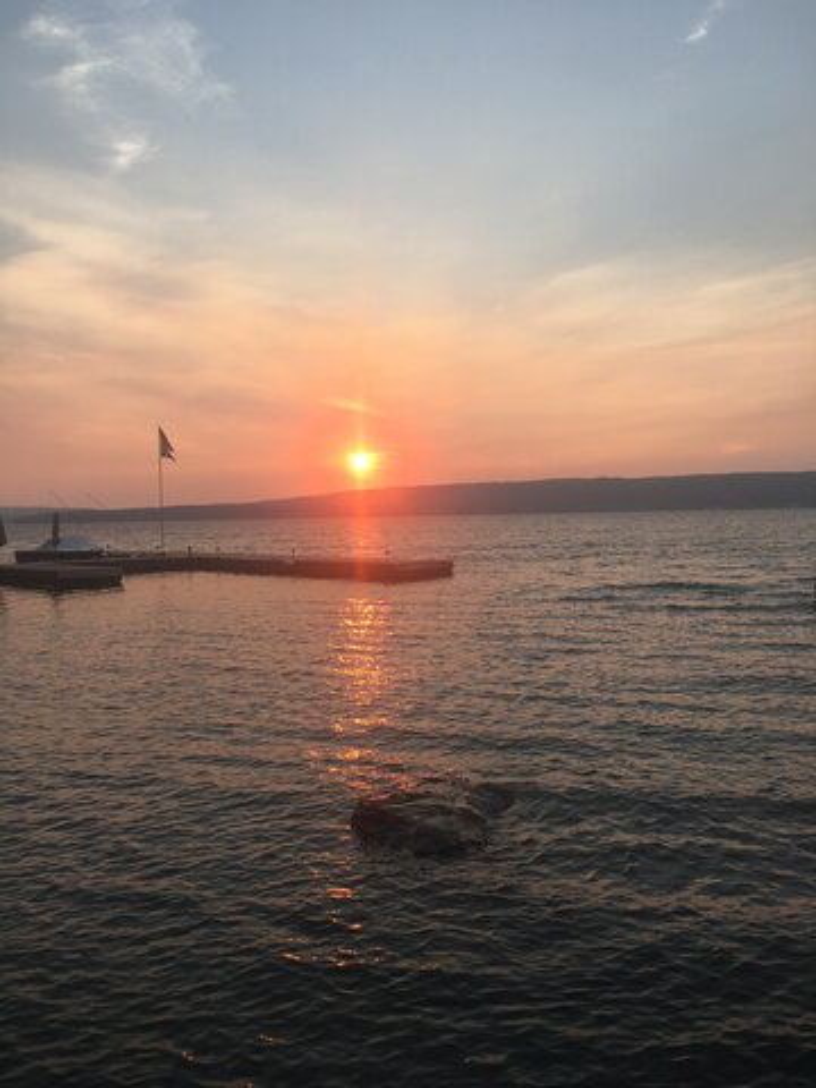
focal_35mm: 29
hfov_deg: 48.2
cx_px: 408
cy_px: 544
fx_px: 911
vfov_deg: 61.7
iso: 25
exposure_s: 1/316
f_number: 2.2
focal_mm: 4.15
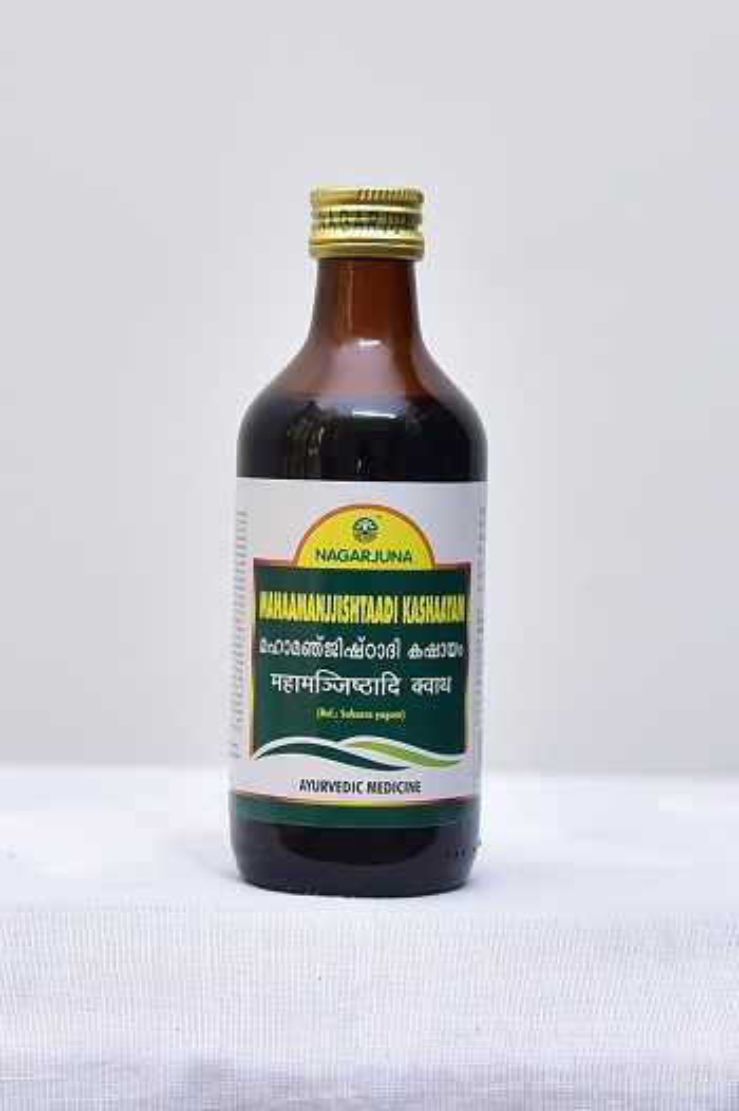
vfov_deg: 44.5
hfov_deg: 30.5
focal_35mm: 44
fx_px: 1357
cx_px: 370
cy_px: 556
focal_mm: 44
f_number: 4
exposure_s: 1/100
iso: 1250
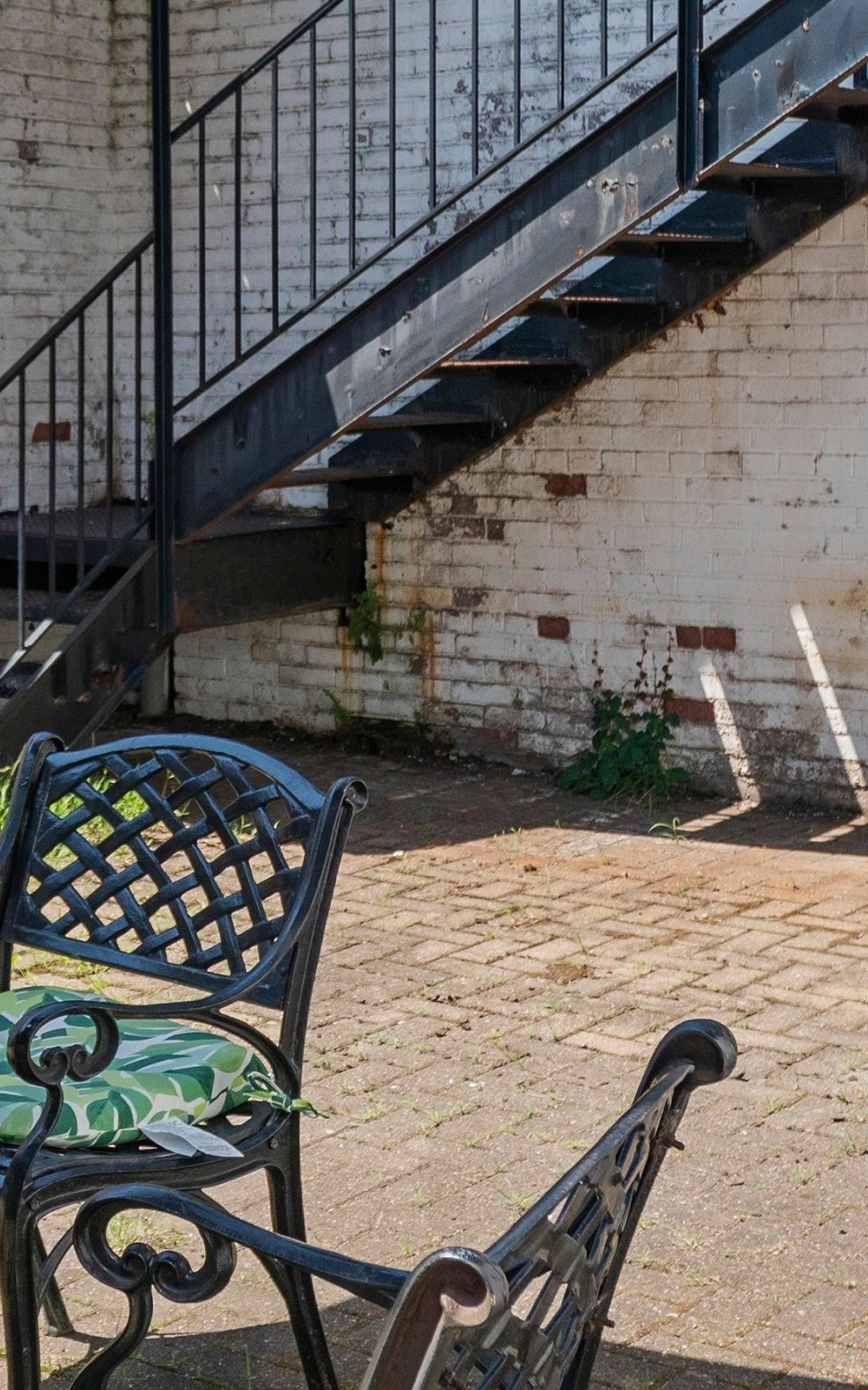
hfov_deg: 19.5
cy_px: 436
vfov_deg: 31.2
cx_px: 12
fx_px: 2460
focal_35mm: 65
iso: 400
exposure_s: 1/200
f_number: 5
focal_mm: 17
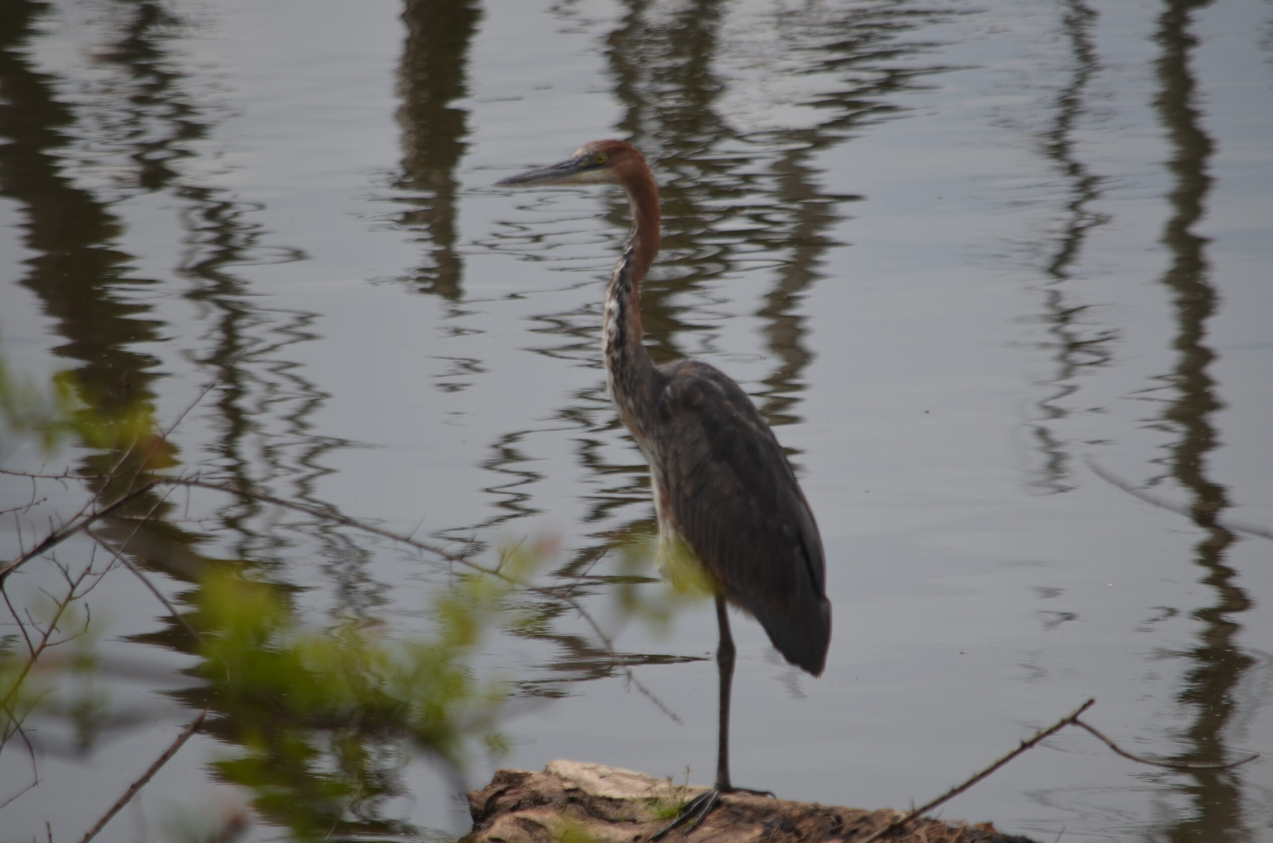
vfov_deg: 3.3
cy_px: 422
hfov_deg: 4.9
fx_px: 14822
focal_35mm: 420
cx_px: 636
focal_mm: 280
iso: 100
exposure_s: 1/640
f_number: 5.6
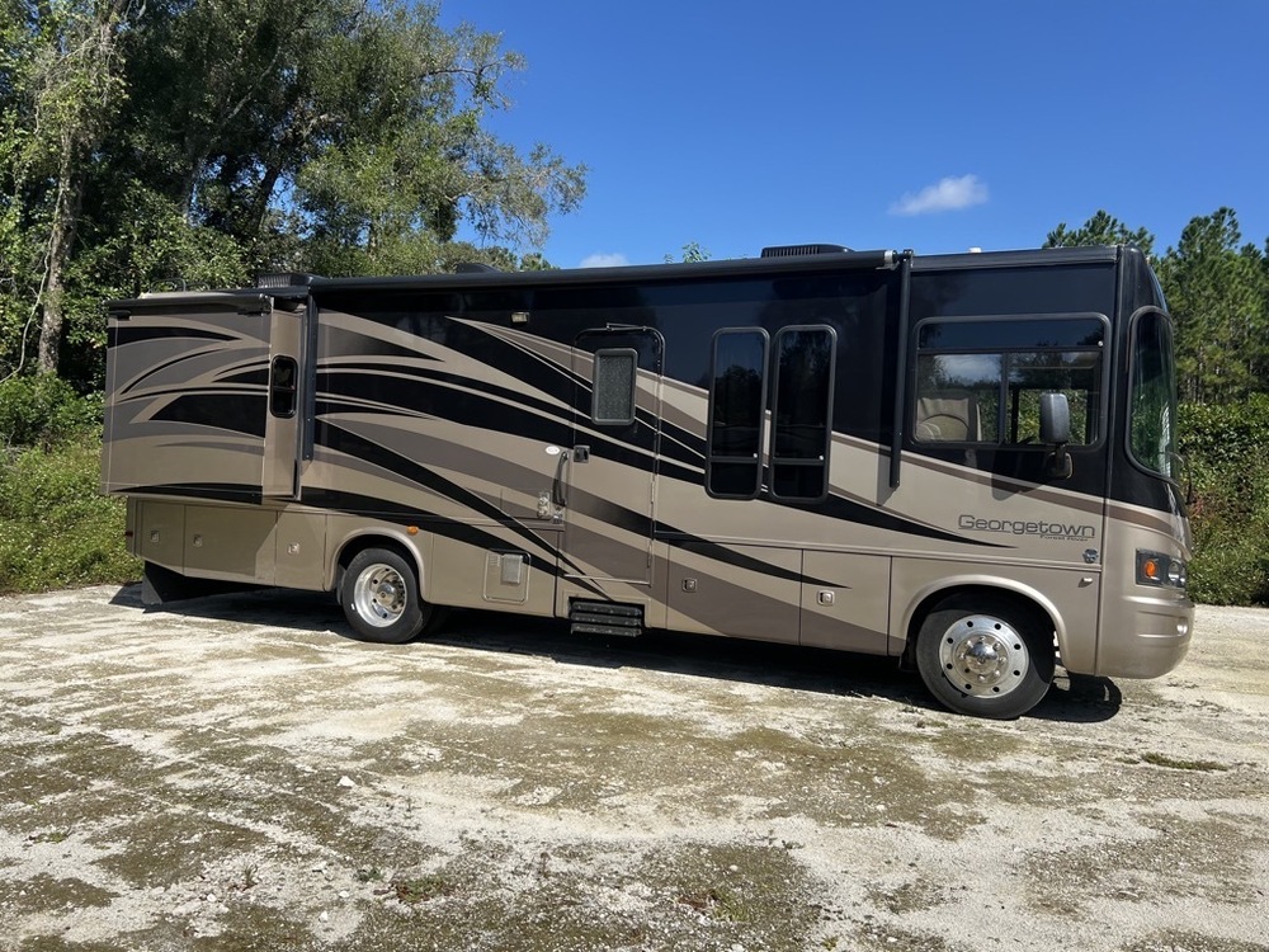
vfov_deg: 53.1
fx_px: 953
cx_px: 634
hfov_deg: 67.3
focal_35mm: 26
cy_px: 476
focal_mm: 5.7
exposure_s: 1/4444
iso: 50
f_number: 1.5
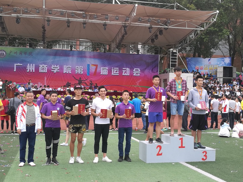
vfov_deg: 32.9
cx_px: 122
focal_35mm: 44
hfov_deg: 42.9
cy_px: 91
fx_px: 309
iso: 64
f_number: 2.2
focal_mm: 4.5
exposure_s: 1/100
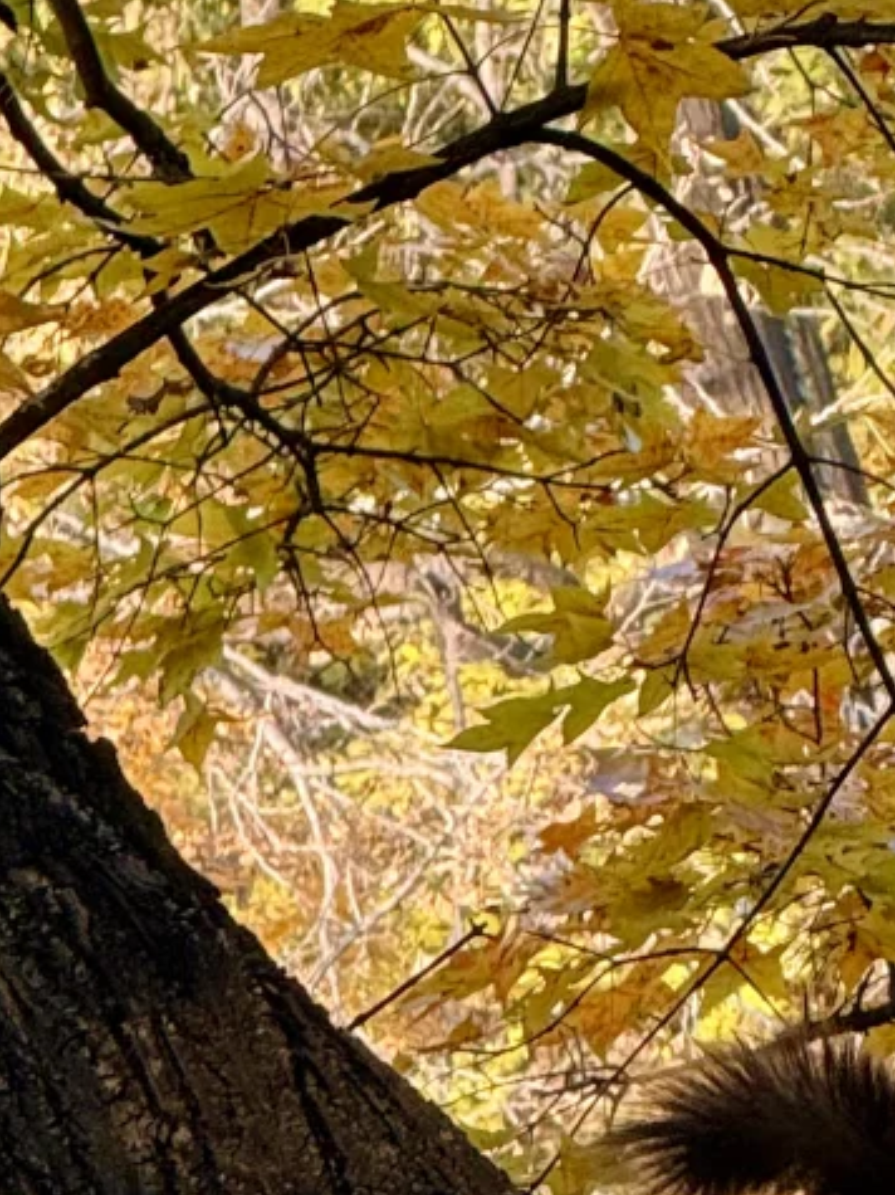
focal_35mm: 364
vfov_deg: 5.4
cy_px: 1077
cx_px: 1013
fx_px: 12554
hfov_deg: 4.1
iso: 64
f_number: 2.8
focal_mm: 15.66
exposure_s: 1/123
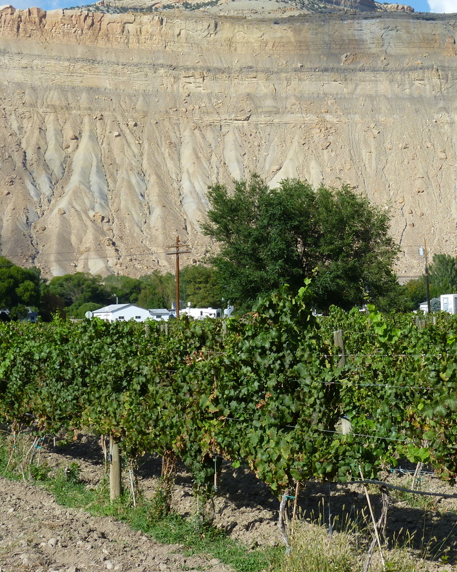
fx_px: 1573
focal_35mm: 93
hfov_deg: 16.4
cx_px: 362
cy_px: 264
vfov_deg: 20.6
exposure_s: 1/320
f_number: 4.8
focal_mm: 11.8
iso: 80
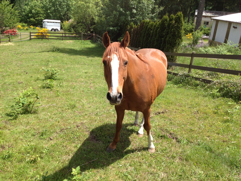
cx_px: 120
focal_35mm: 35
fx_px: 244
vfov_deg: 40.7
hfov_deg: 52.6
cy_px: 90
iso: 64
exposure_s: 1/789
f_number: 2.4
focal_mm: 4.28
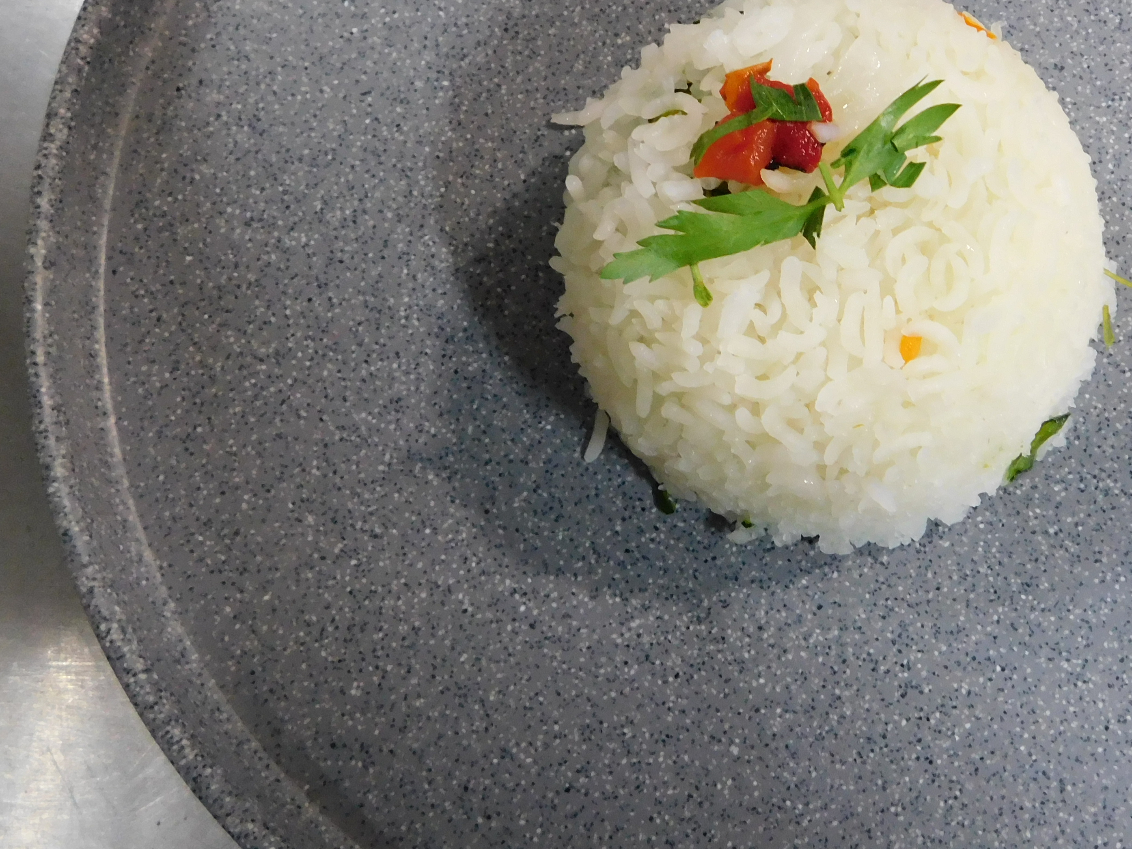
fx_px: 1243
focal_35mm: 38
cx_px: 798
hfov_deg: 47.8
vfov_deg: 37.2
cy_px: 271
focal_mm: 4
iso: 400
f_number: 3
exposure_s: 1/25
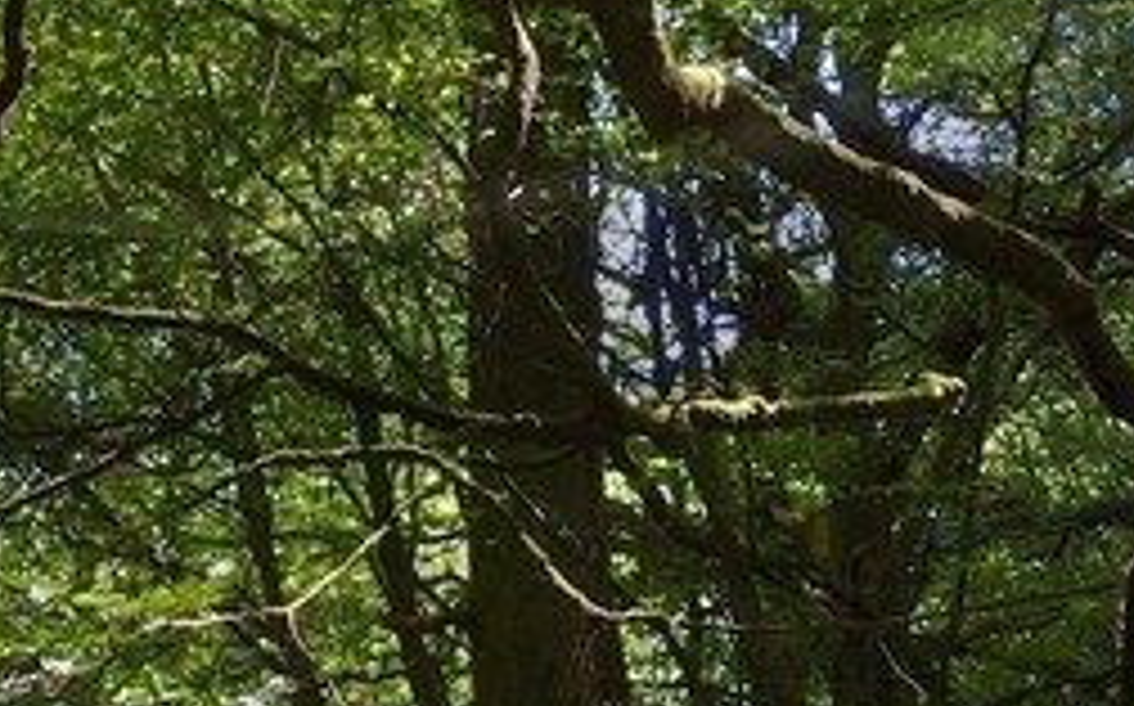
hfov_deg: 21.1
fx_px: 2995
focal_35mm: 97
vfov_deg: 10.0
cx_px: 194
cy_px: -1412
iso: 800
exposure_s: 1/100
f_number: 13
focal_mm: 15
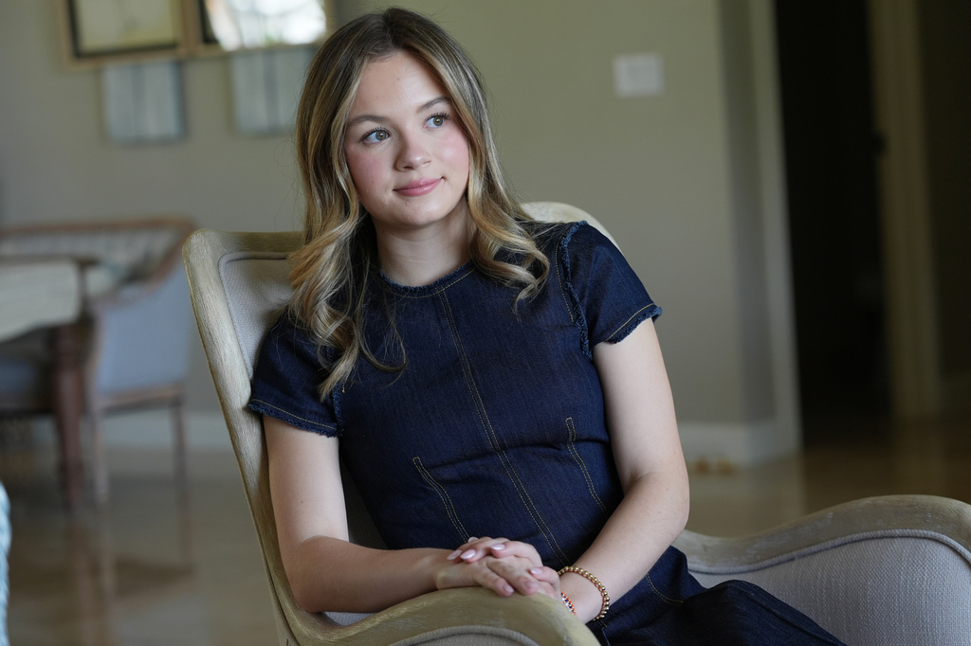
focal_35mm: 90
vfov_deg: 15.2
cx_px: 486
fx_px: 2427
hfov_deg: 22.6
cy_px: 323
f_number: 4
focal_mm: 90
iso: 640
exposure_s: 1/125
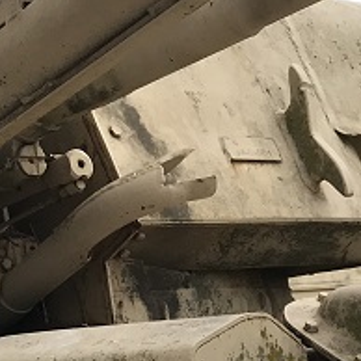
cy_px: 555
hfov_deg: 16.2
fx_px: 1215
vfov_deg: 15.5
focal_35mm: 103
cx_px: 438
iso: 20
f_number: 1.8
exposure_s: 1/1153
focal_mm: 3.99
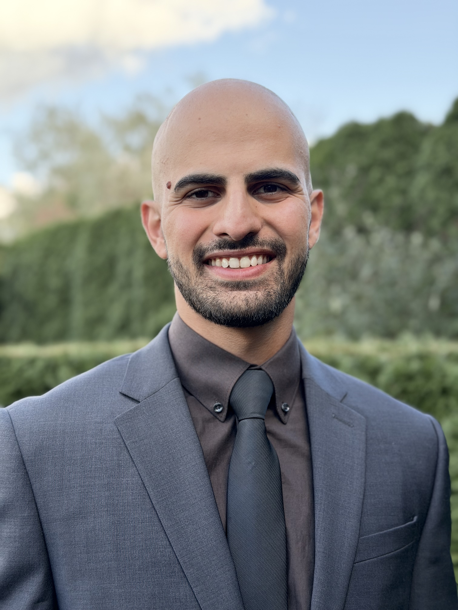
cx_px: 229
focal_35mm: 48
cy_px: 305
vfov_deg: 39.7
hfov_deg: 30.3
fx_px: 847
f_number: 1.78
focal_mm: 6.76
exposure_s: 1/693
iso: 64
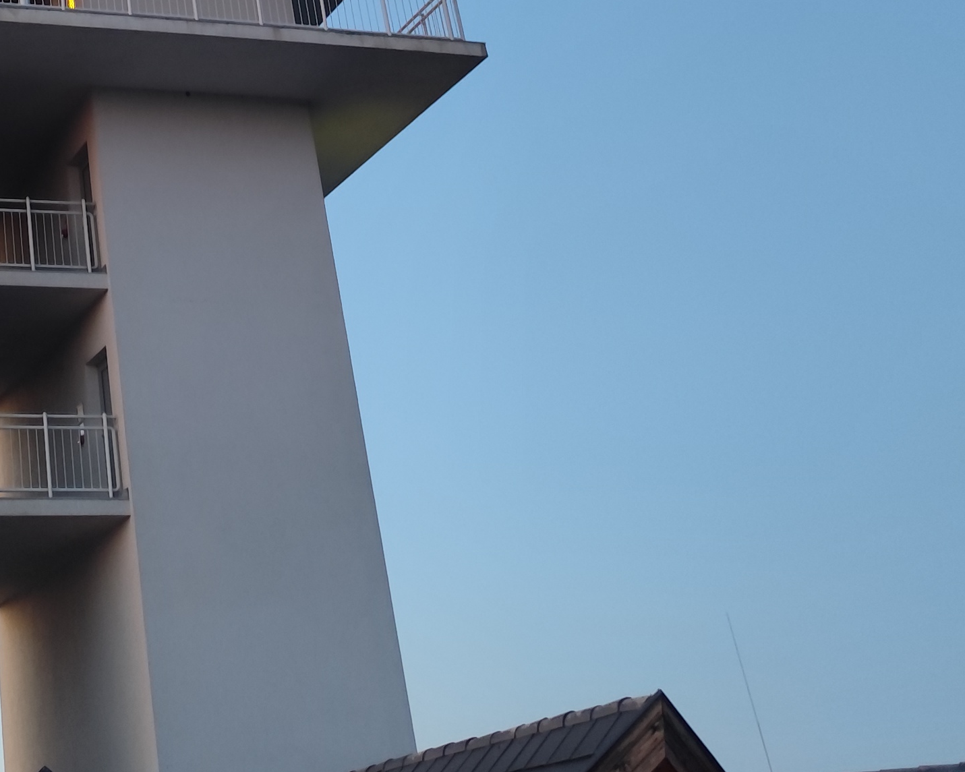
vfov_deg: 21.7
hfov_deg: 27.6
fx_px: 1828
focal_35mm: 64
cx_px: -38
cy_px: -208
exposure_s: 1/25
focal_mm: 6.19
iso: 1250
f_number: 1.65
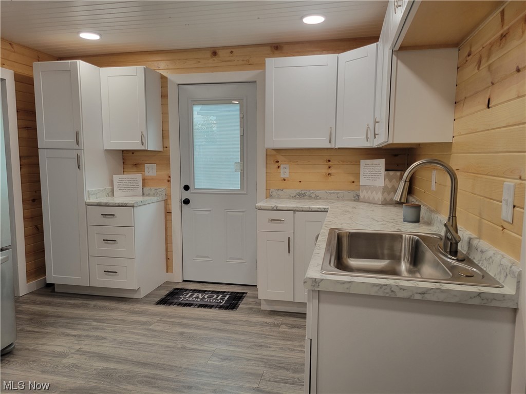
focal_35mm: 26
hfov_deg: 67.3
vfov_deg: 53.1
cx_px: 263
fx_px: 395
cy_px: 197
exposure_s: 1/120
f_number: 1.8
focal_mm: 5.4
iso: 160
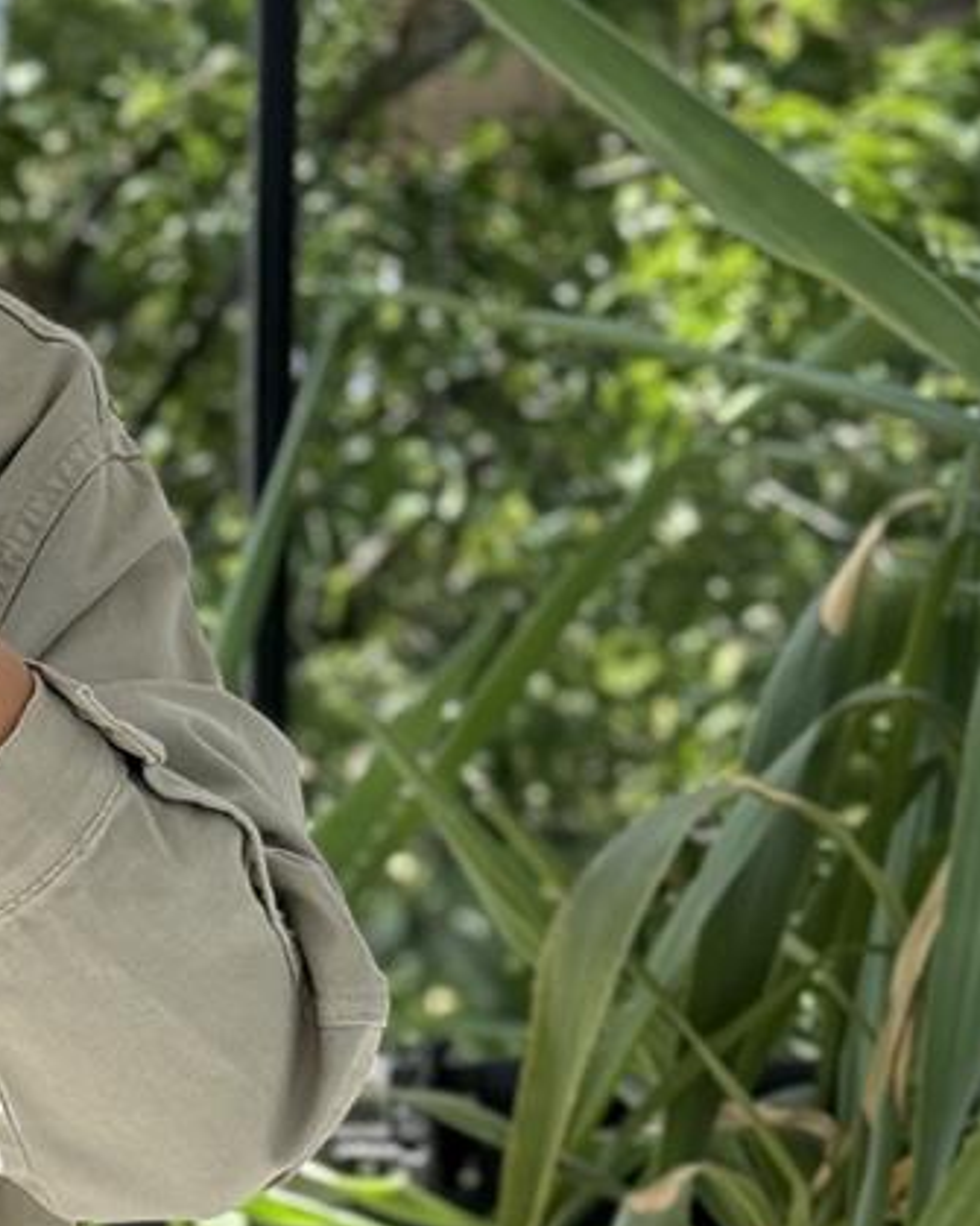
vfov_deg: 12.8
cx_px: -339
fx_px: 5404
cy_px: 1151
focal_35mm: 149
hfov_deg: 10.1
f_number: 1.78
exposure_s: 1/687
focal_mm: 6.76
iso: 64
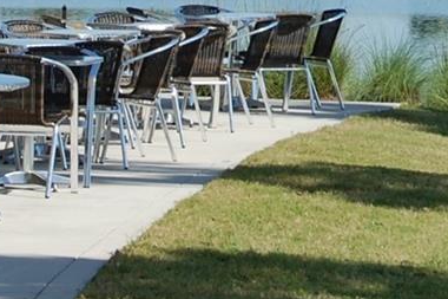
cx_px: 344
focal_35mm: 347
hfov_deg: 5.9
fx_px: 4317
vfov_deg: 3.9
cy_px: -224
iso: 200
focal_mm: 55
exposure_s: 1/320
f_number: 10
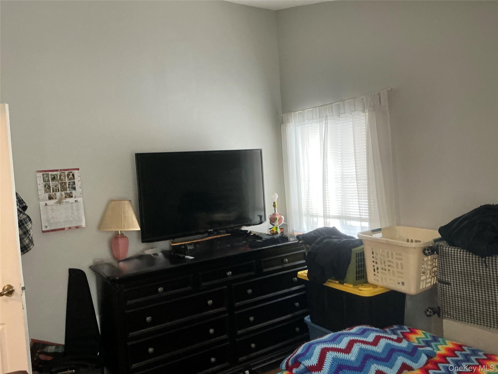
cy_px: 187
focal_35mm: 28
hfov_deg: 63.4
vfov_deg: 49.7
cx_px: 249
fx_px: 403
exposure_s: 1/60
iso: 200
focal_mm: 3
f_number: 1.8
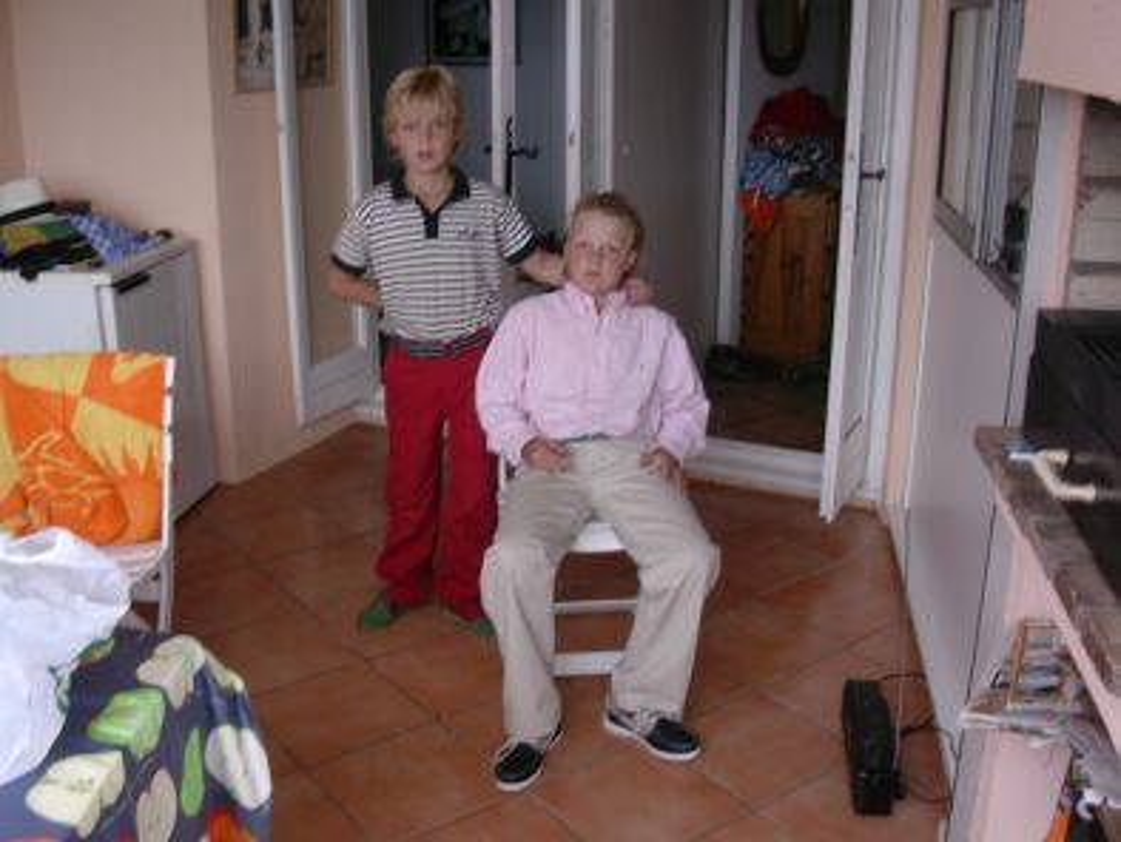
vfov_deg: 38.7
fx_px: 1199
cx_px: 560
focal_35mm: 37
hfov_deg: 50.1
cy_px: 421
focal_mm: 5.6
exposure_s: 1/33.9
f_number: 2.7
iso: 70
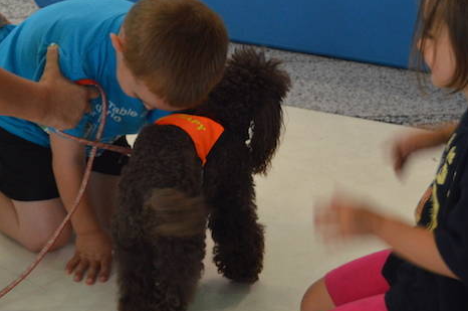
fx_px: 1505
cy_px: 160
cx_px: 33
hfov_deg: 17.4
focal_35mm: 116
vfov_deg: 11.8
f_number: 5
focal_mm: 40
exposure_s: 1/60
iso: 1100
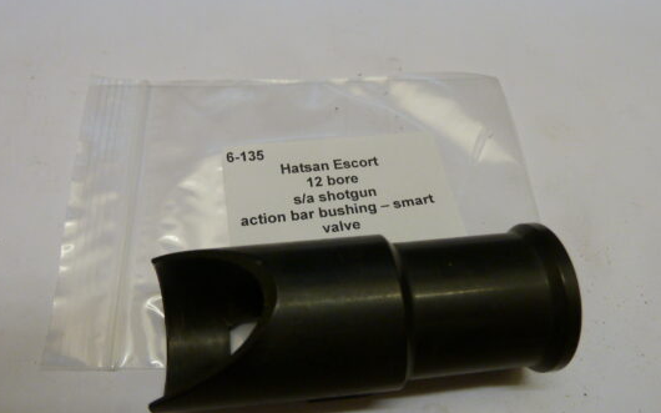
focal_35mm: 30
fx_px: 540
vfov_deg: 41.7
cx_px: 301
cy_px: 237
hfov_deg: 62.8
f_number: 3.3
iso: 200
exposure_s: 1/30
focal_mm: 4.1
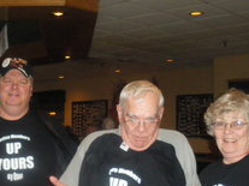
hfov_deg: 28.1
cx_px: 58
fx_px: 489
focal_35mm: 68
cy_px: 157
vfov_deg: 21.3
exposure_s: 1/50
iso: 500
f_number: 3.5
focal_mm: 6.3
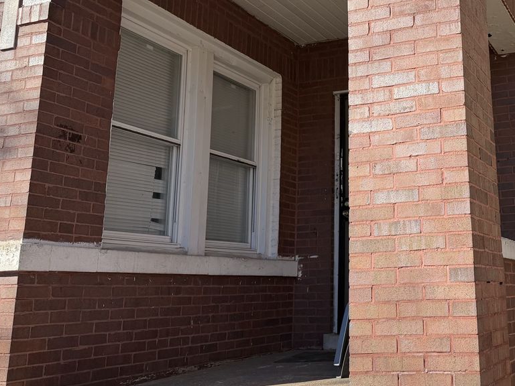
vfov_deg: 31.8
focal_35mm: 45
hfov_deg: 40.1
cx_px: 423
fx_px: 669
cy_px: 115
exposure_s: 1/2703
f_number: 1.78
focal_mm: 6.76
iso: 80
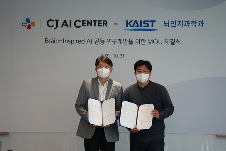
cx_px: 113
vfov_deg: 11.3
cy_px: 76
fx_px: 766
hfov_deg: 16.8
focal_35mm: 122
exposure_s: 1/60
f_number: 5
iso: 200
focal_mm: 122
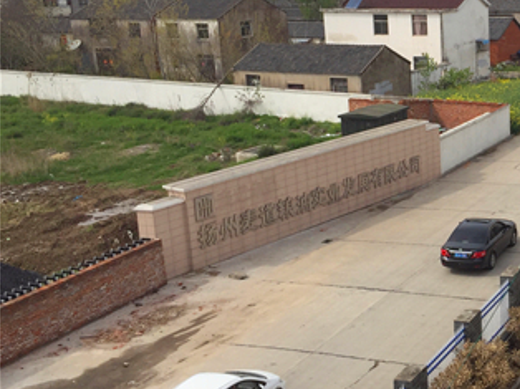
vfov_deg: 24.4
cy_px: 173
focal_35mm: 60
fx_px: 901
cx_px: 537
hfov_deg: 29.7
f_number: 2.2
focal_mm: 4.15
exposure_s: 1/2198
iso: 32
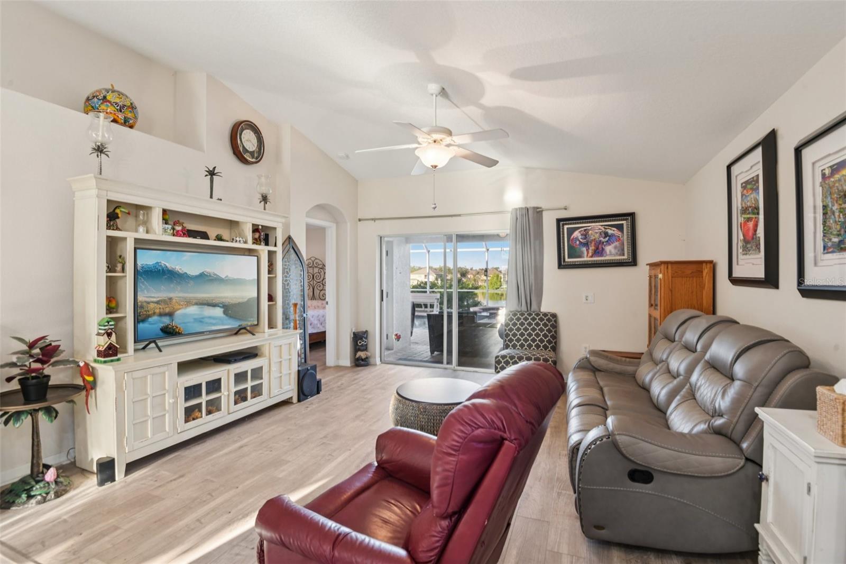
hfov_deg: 93.3
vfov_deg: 70.4
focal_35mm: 17
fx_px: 399
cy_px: 282
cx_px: 423
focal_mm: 17
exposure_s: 1/10
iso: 400
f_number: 8
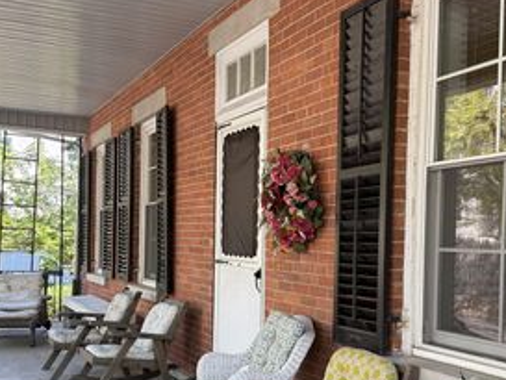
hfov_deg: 42.9
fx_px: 643
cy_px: 247
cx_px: 280
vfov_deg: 32.7
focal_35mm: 44
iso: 100
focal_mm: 6.76
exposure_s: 1/344
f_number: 1.78
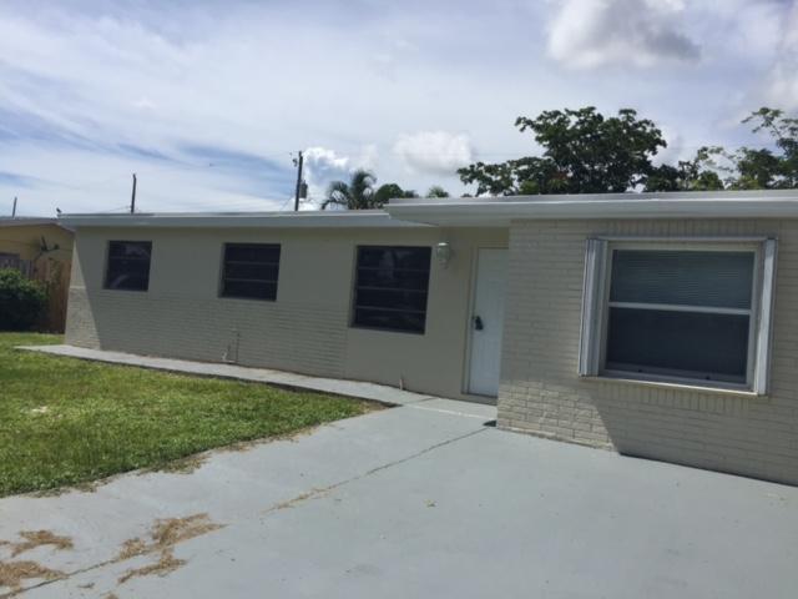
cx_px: 399
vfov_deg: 48.2
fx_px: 669
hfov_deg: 61.7
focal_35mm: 29
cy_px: 300
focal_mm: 4.15
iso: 32
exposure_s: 1/4405
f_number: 2.2
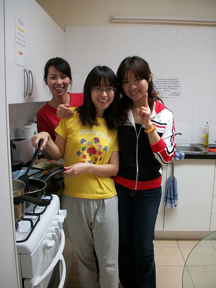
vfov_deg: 52.6
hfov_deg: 40.7
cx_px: 108
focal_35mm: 35
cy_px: 144
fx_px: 291
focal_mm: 6.3
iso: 80
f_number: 3.1
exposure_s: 1/30
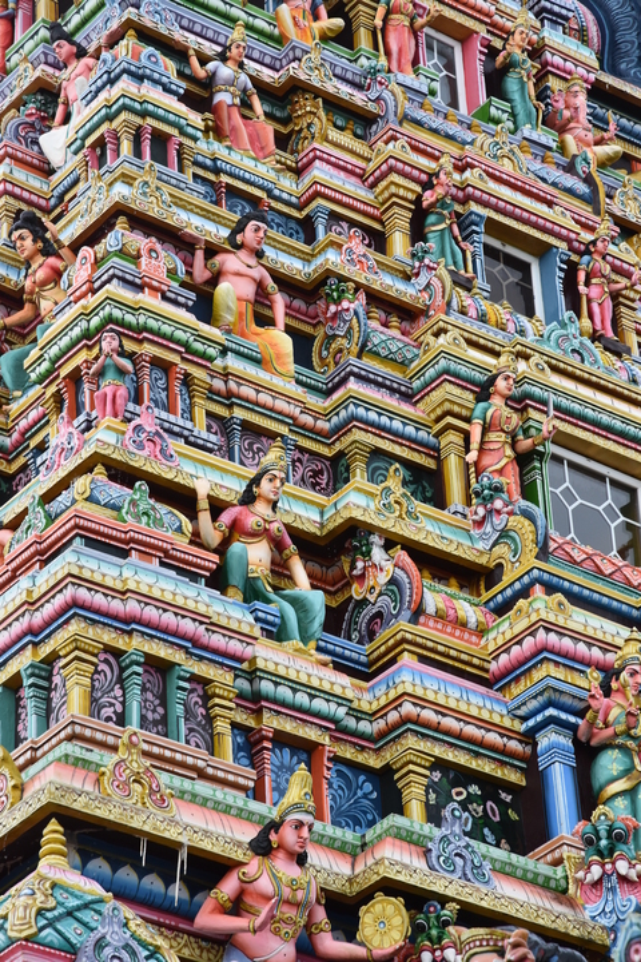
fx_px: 3405
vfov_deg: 16.1
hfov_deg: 10.8
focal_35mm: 128
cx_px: 320
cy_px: 481
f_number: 8
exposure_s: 1/250
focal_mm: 85
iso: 800
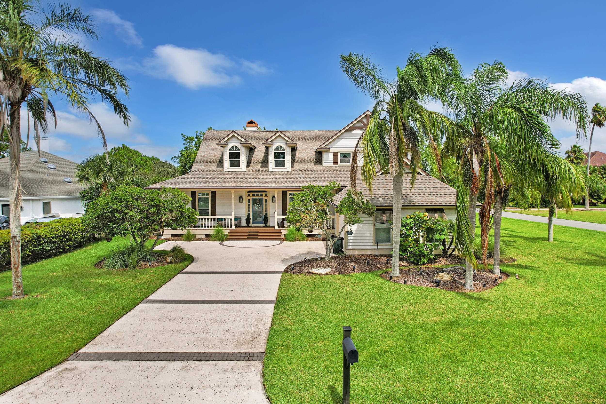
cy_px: 202
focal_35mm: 22
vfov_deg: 57.2
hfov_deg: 78.6
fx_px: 370
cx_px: 303
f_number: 2.8
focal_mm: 8.38
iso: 100
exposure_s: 1/800
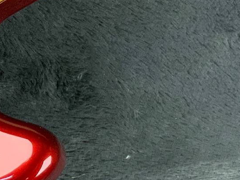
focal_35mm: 137
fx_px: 949
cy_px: 60
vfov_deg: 10.8
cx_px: -67
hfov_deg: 13.9
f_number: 1.8
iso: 40
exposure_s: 1/50
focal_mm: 3
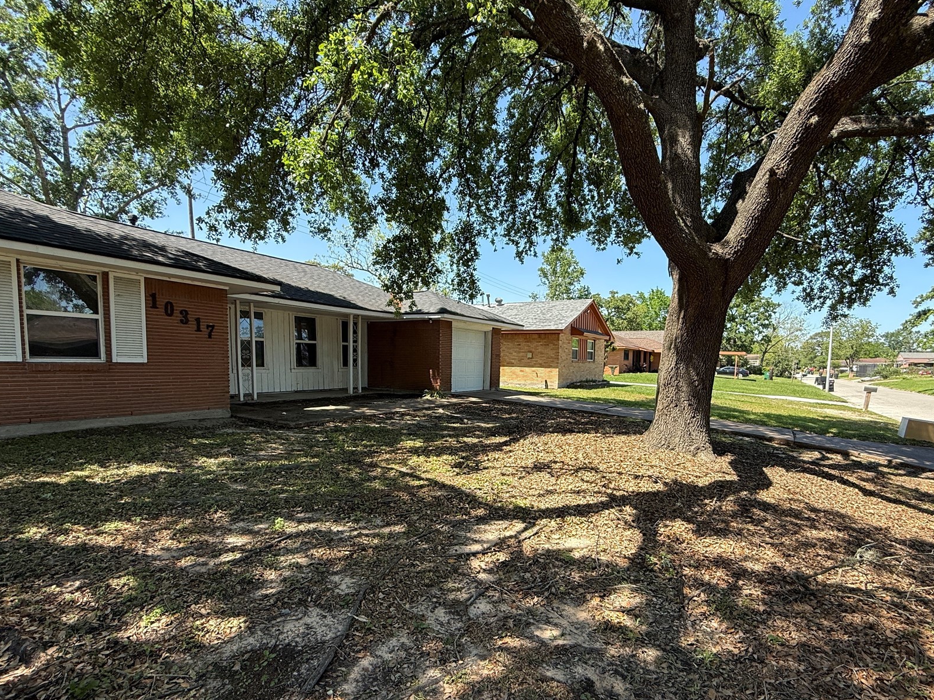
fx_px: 486
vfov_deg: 71.2
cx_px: 500
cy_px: 402
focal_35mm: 18
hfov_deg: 87.6
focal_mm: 2.22
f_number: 2.2
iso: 50
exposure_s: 1/709
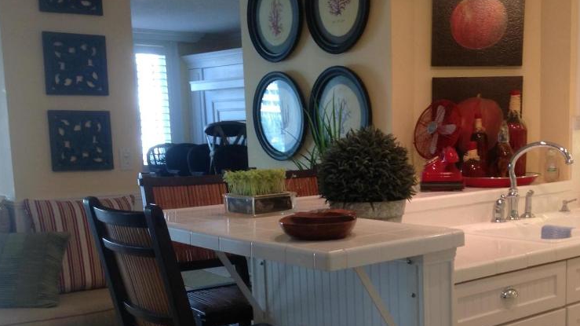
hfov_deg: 38.7
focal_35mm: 53
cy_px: 247
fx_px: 815
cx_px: 396
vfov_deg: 22.4
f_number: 2.4
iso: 50
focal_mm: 4.28
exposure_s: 1/17
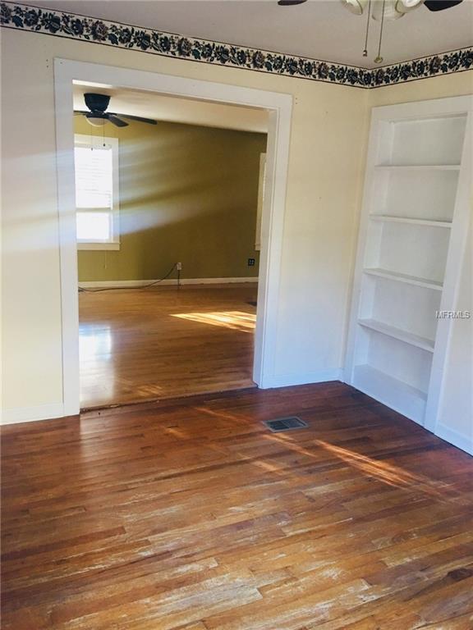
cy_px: 315
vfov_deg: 61.7
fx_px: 528
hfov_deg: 48.2
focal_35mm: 29
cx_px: 236
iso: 50
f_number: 2.2
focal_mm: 4.15
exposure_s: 1/15
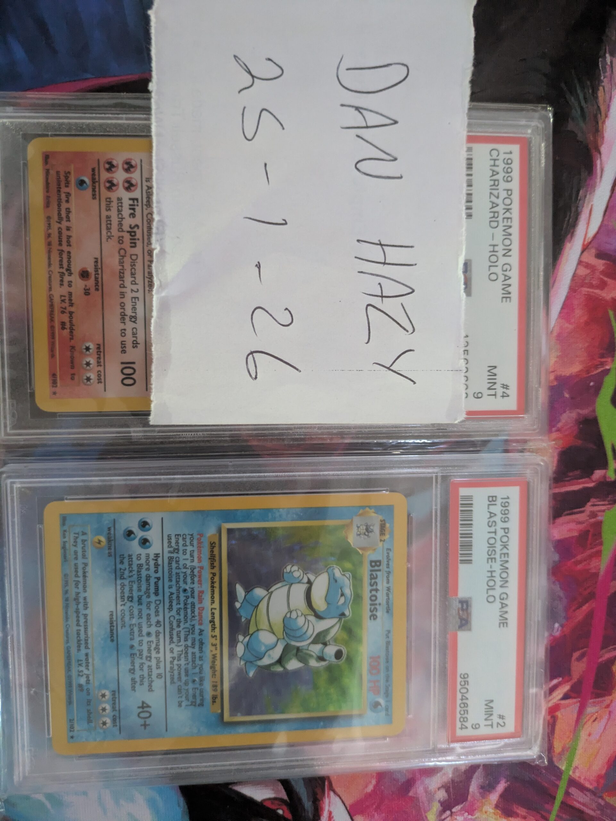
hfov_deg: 54.9
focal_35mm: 25
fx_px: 593
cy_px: 410
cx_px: 308
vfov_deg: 69.4
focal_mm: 5.43
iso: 1571
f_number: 1.89
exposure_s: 1/25
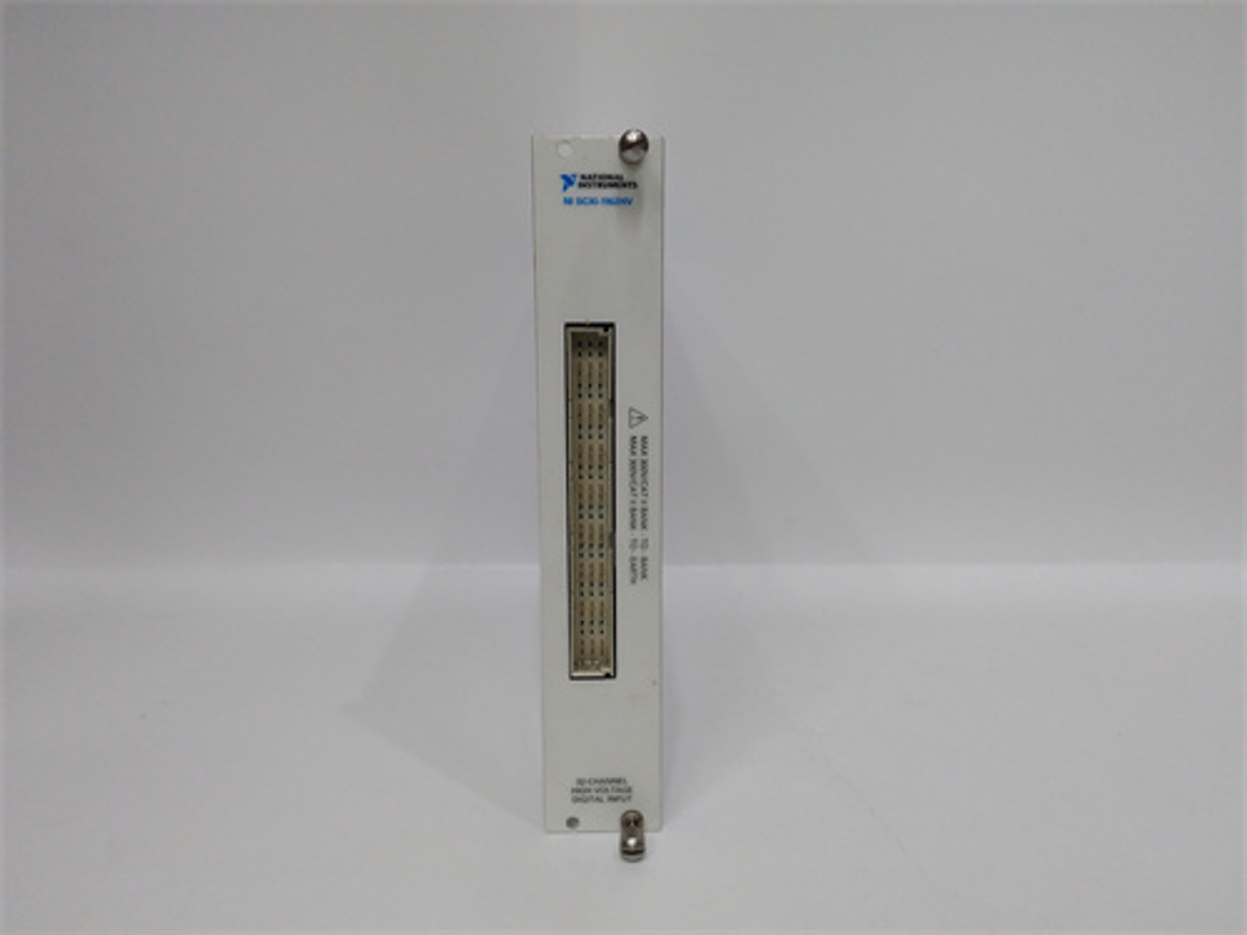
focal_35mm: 27
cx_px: 624
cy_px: 468
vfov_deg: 51.4
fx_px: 973
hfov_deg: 65.3
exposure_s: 1/33
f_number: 2
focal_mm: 3.79
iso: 162
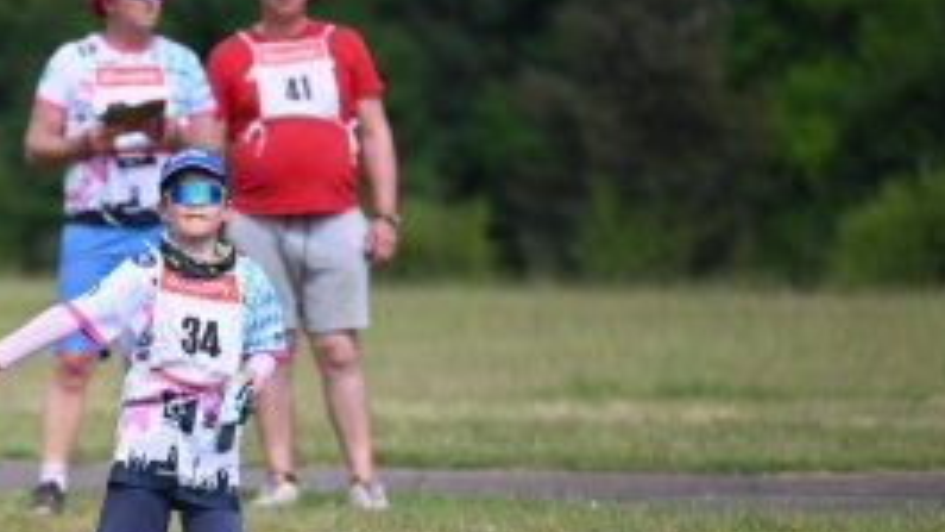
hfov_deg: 2.8
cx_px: 80
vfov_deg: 1.5
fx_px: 19668
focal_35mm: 785
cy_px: 464
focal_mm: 400
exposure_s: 1/1600
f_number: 6.3
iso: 500
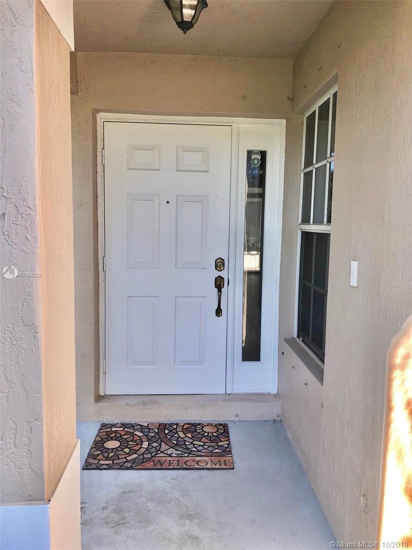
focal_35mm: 28
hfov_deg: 49.7
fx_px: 444
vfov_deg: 63.4
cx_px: 206
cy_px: 275
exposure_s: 1/571
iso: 20
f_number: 1.8
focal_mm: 3.99
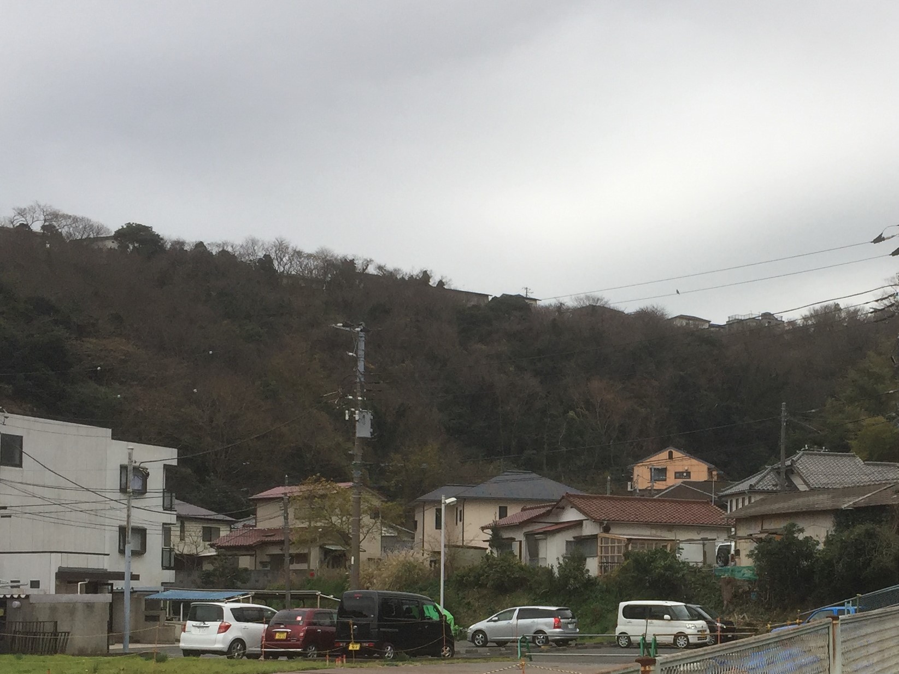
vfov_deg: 48.2
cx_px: 450
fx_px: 753
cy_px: 337
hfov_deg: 61.7
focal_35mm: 29
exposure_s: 1/581
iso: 32
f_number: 2.2
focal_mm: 4.15
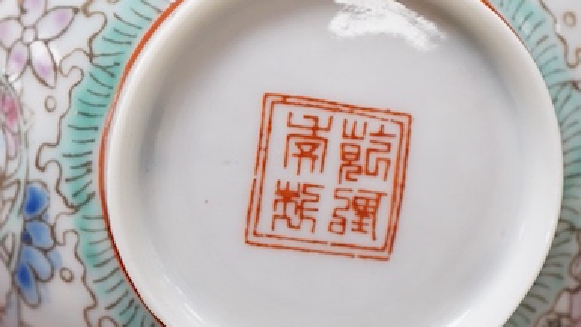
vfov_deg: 11.0
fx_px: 1694
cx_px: 328
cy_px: 181
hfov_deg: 19.4
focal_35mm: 110
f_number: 9
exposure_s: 1/125
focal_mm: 30
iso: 1250
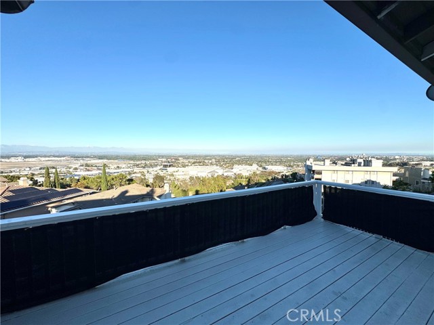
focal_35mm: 14
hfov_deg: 102.1
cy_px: 162
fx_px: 176
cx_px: 217
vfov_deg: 85.7
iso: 50
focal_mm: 2.22
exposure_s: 1/2208
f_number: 2.2
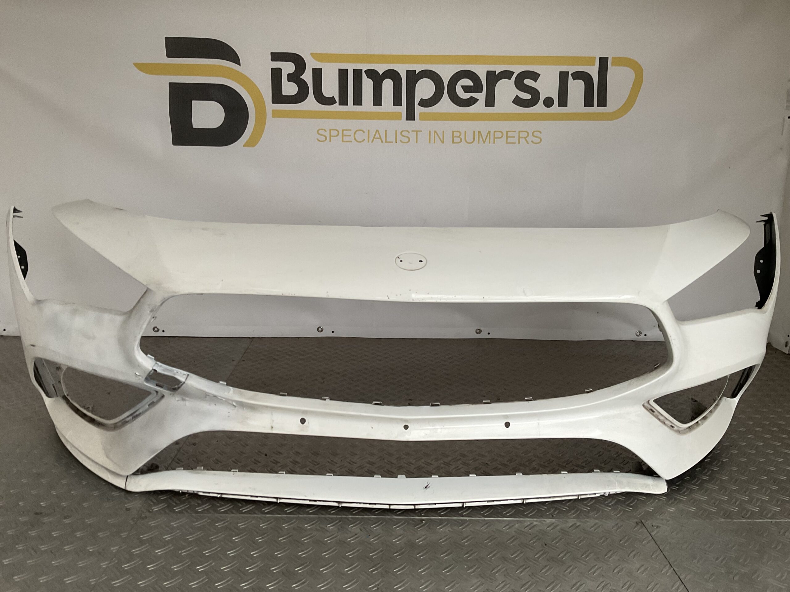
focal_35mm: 29
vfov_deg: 48.2
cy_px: 296
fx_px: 662
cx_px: 395
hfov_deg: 61.7
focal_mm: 3
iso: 80
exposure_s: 1/60
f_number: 1.8
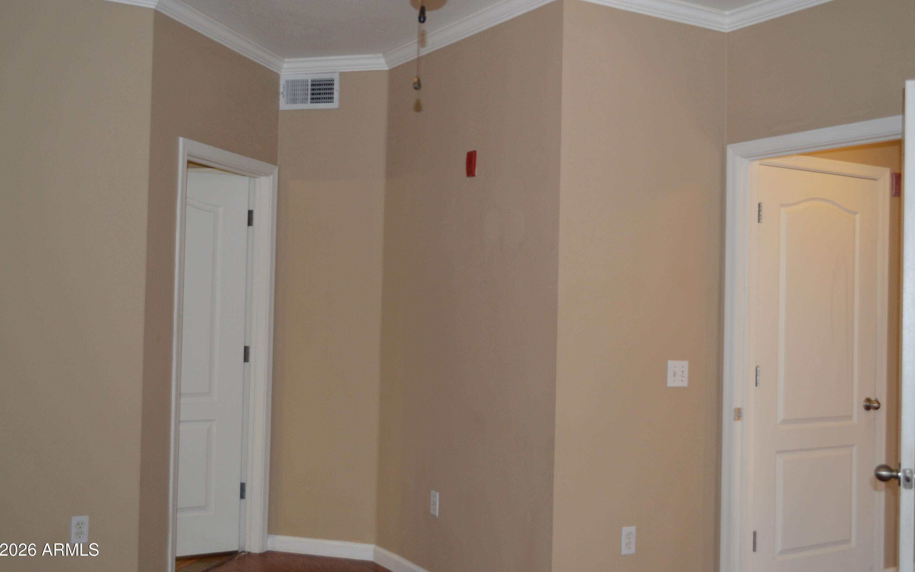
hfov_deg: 52.7
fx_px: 923
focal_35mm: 37
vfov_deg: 34.4
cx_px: 459
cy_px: 271
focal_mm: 24
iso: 560
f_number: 4
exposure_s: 1/60
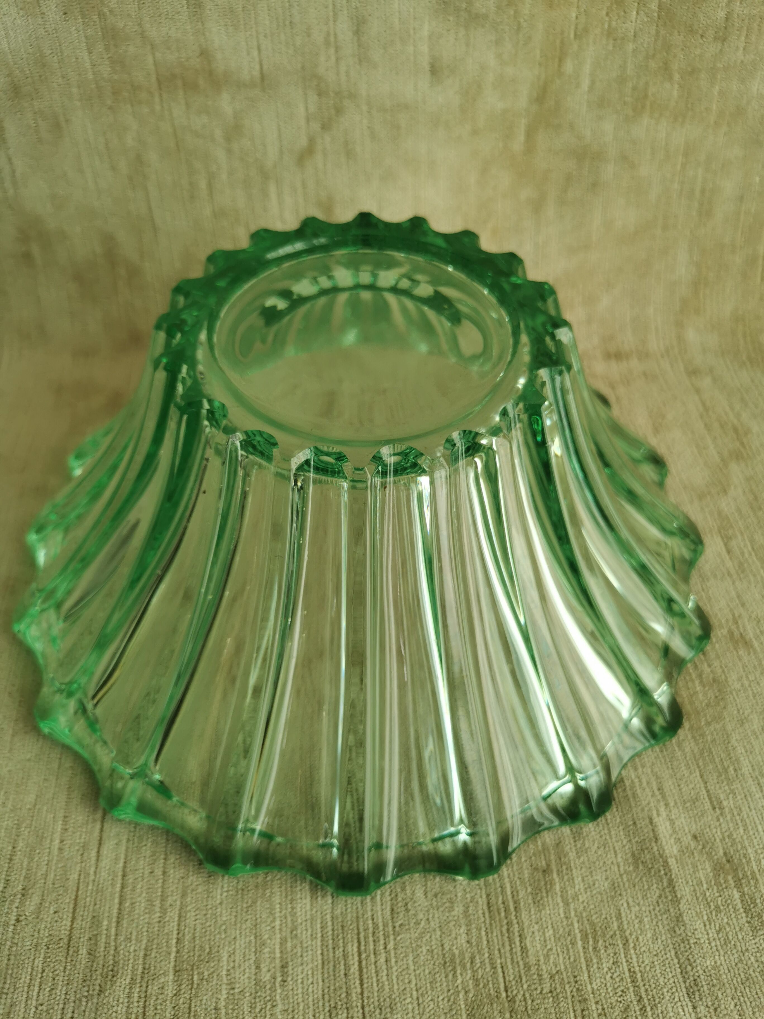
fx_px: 795
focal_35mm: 27
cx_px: 382
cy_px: 510
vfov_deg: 65.3
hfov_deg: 51.4
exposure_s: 1/100
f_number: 1.8
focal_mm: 5.58
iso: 80
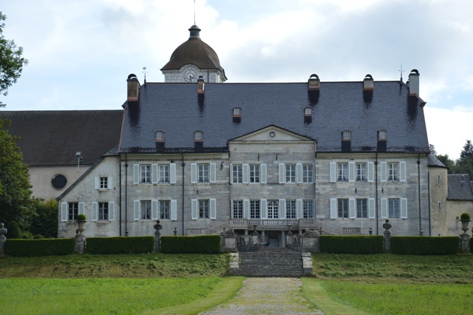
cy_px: 158
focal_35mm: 112
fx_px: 1477
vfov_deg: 12.2
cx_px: 236
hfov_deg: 18.2
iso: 100
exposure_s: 1/200
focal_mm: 75
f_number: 7.1
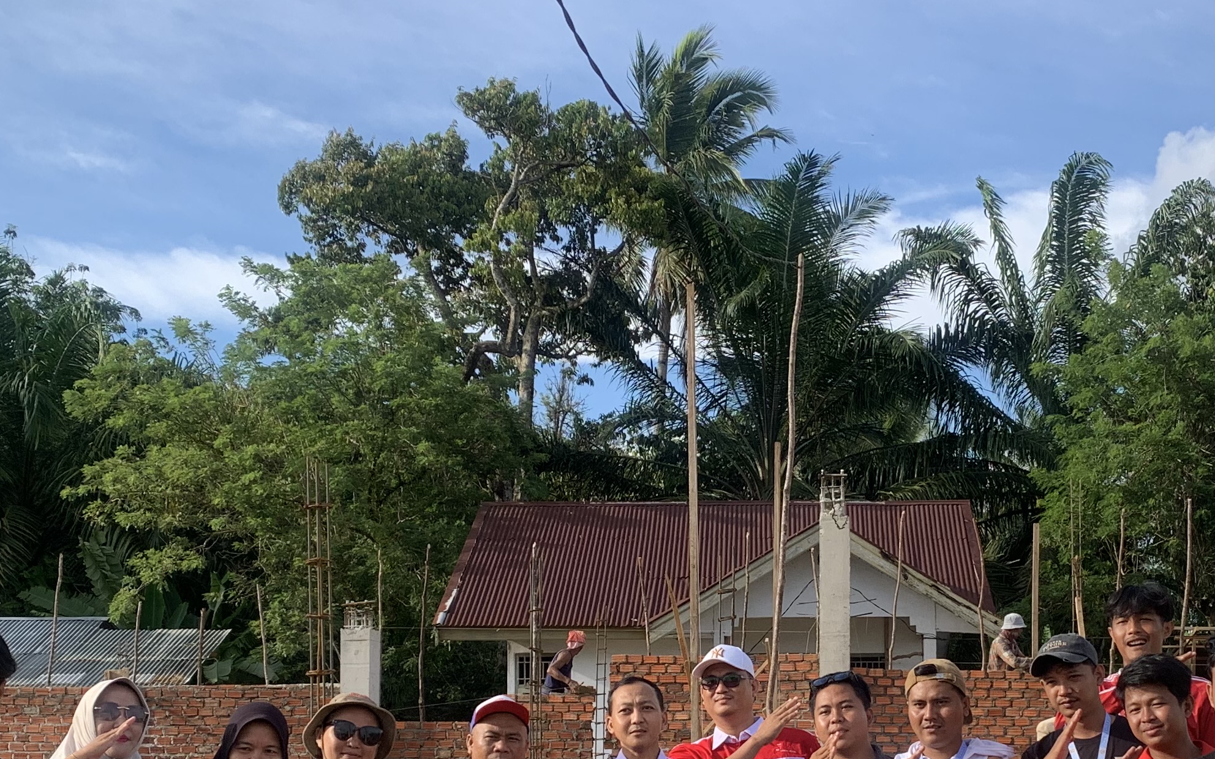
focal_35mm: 56
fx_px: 1854
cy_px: 629
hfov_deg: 36.0
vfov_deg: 22.8
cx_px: 770
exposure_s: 1/1350
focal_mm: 4.25
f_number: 1.8
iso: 25
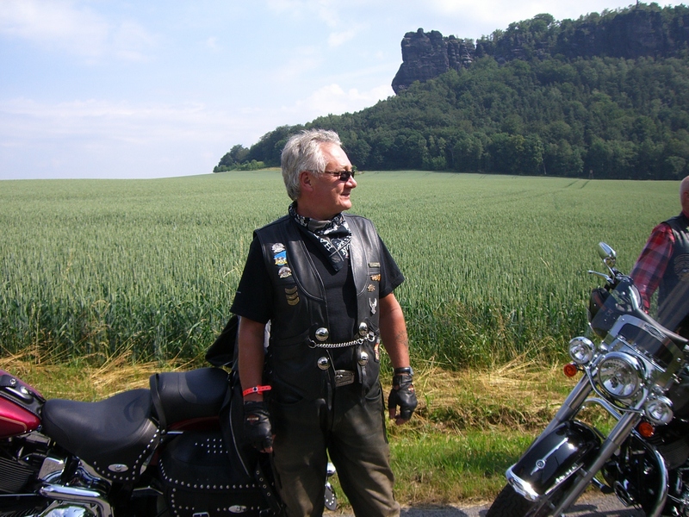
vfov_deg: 37.7
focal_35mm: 38
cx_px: 344
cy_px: 258
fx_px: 756
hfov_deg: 49.0
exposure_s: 1/400
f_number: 4.3
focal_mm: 6.2
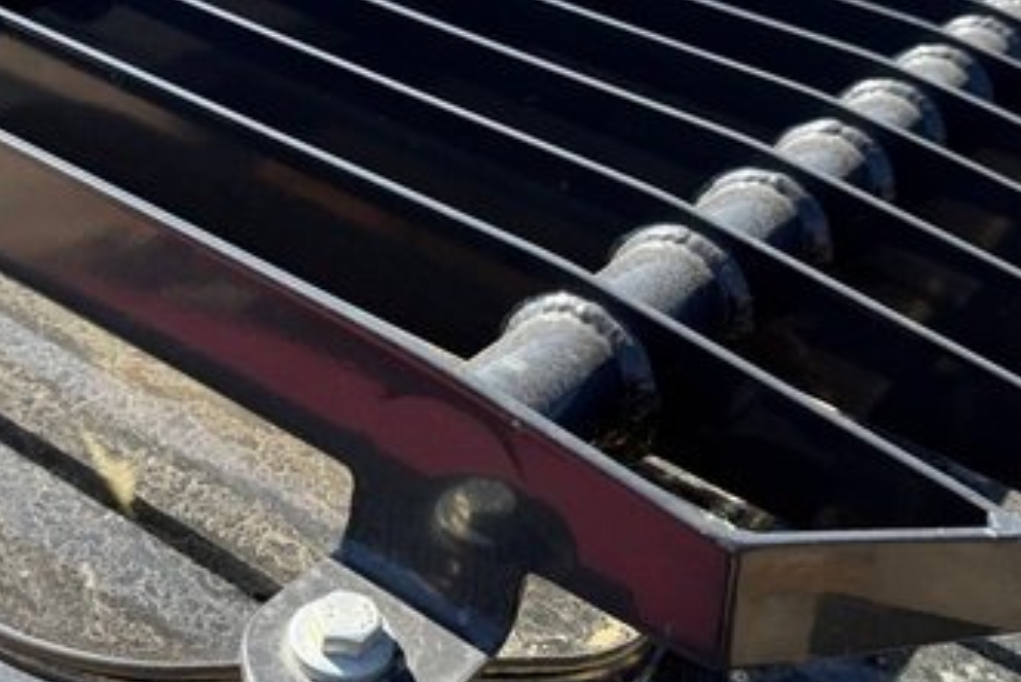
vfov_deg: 27.5
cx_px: 444
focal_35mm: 49
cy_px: 309
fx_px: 1390
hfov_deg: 40.3
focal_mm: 6.76
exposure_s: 1/1250
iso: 100
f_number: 1.78
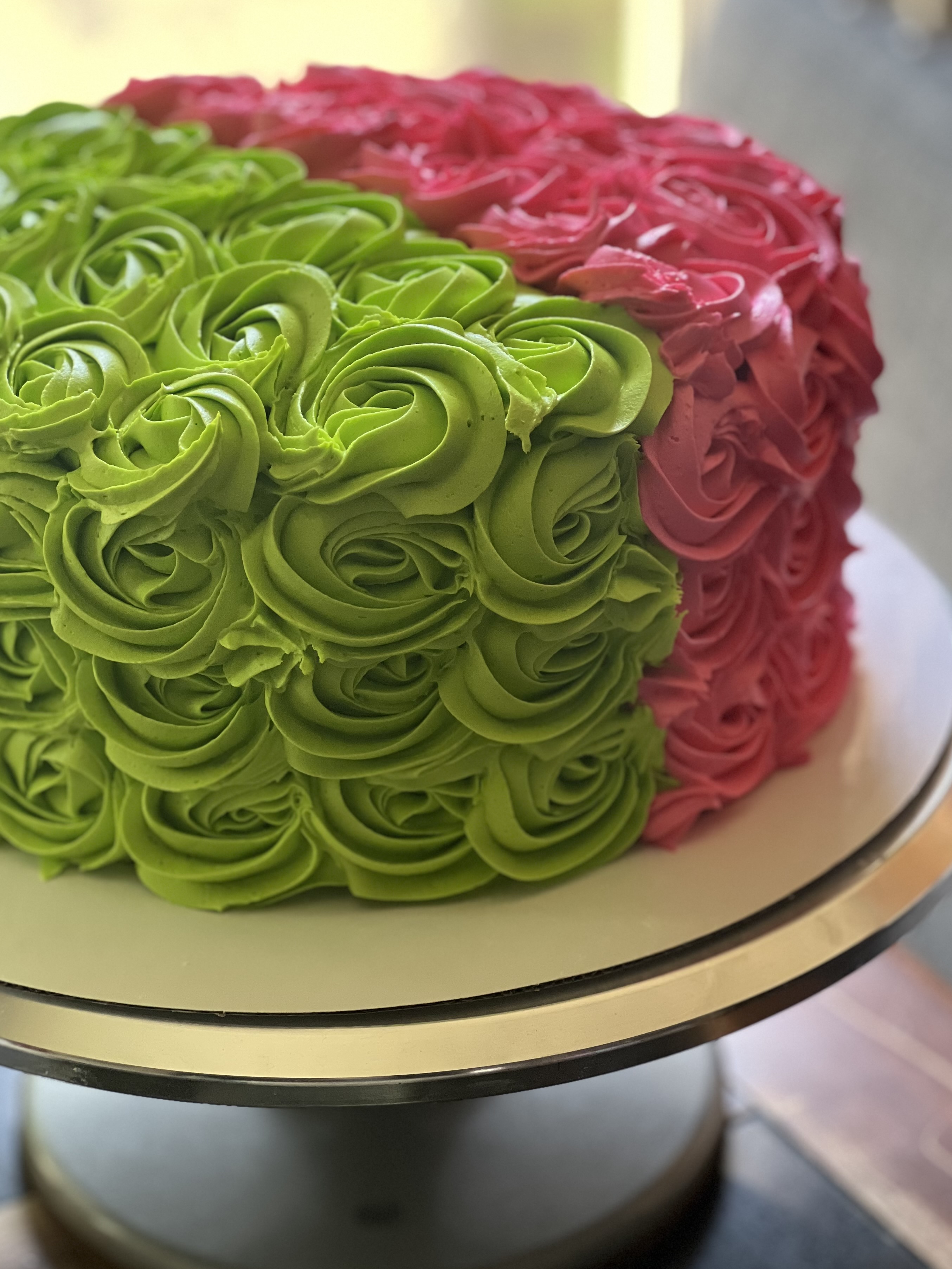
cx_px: 436
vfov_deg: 22.8
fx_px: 3153
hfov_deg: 17.2
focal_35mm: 86
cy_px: 609
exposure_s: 1/40
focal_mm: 9
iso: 200
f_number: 2.8
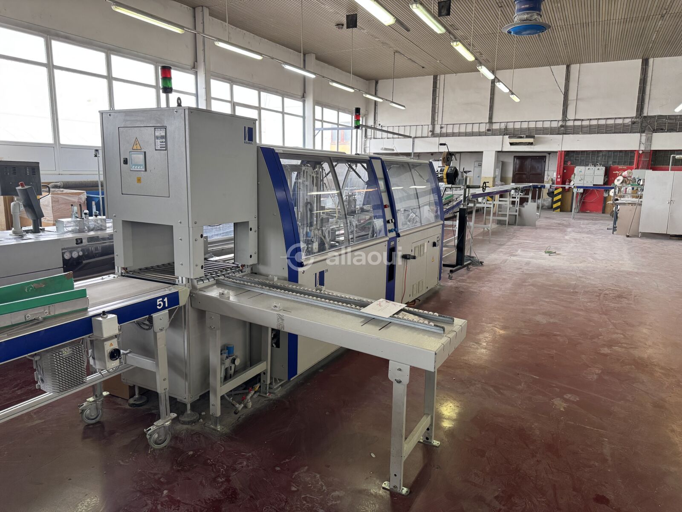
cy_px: 256
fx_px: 473
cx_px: 341
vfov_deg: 56.8
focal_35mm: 24
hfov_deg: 71.6
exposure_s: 1/100
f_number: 1.78
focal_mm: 6.76
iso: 160
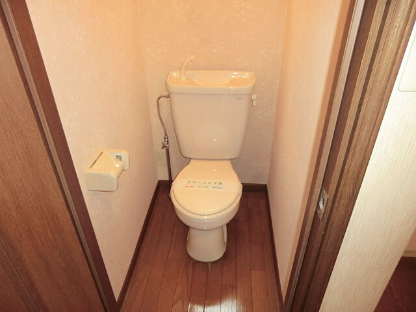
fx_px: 288
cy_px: 156
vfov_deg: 56.8
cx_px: 208
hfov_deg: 71.6
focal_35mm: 24
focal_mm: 4.3
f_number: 3.2
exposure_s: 1/25
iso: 400
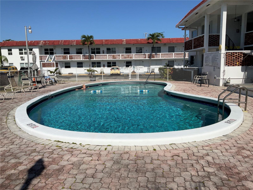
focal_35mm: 29
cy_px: 95
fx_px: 212
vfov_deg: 48.2
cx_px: 126
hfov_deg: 61.7
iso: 16
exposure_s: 1/5263
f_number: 1.8
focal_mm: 3
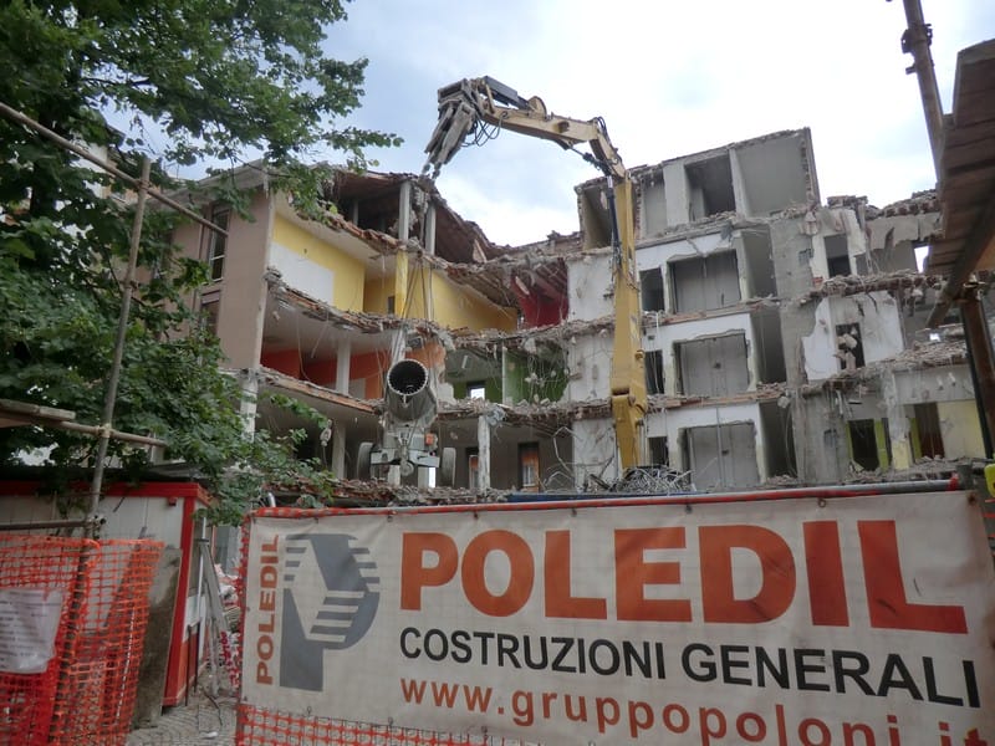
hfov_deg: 71.6
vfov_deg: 56.8
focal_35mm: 24
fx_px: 690
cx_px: 498
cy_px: 373
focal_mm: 4.3
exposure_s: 1/500
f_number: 3.2
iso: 64
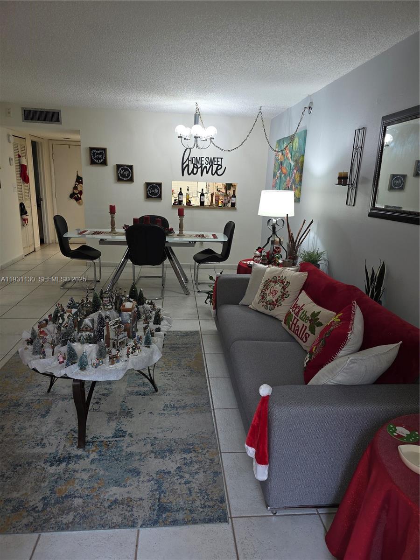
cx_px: 210
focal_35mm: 23
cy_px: 280
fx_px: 372
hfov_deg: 58.9
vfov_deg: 73.9
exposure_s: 1/40
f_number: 1.7
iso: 100
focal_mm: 6.3
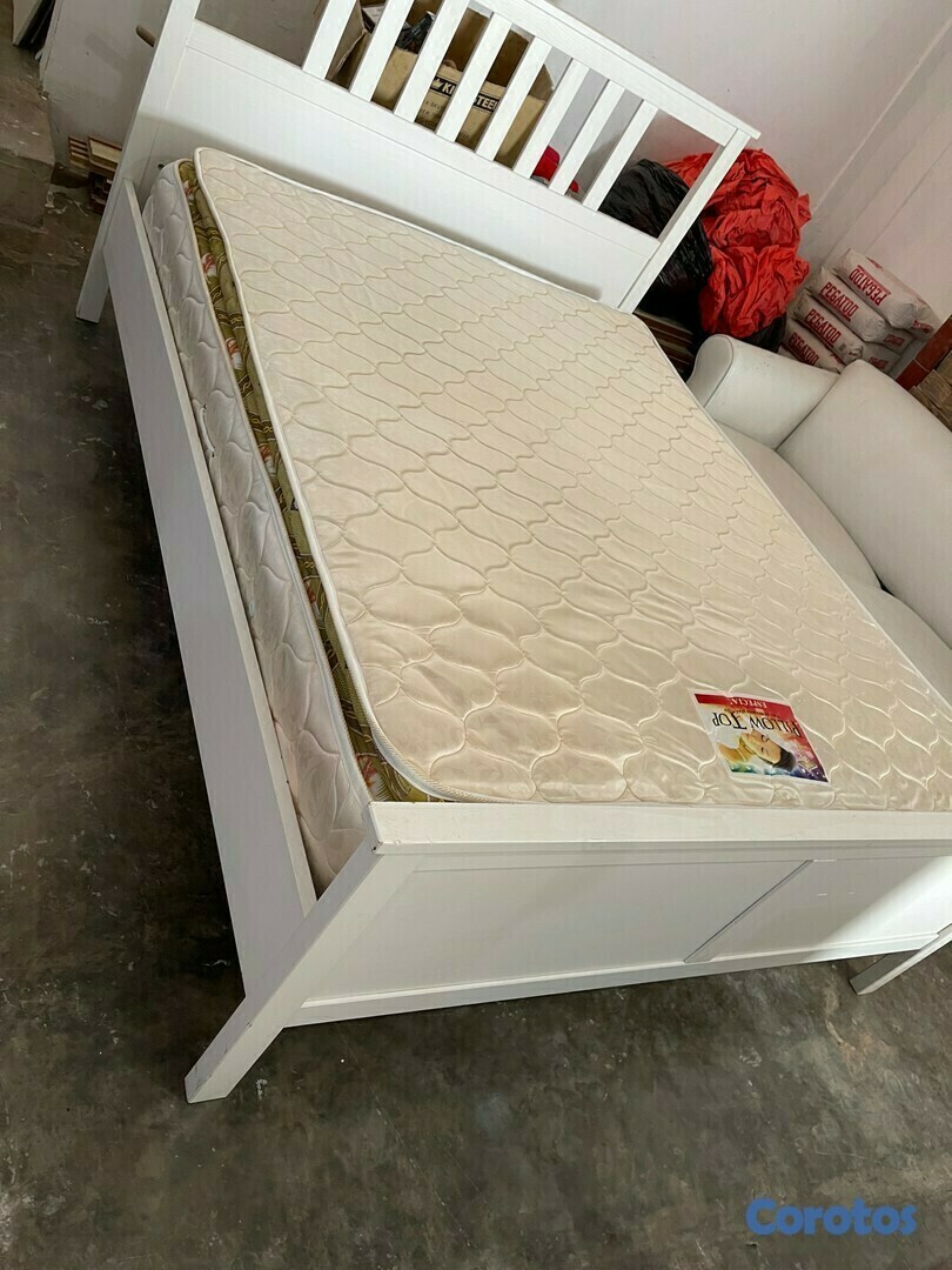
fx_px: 953
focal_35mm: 26
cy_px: 635
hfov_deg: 53.1
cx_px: 476
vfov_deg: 67.3
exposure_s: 1/60
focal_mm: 5.1
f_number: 1.6
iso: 160
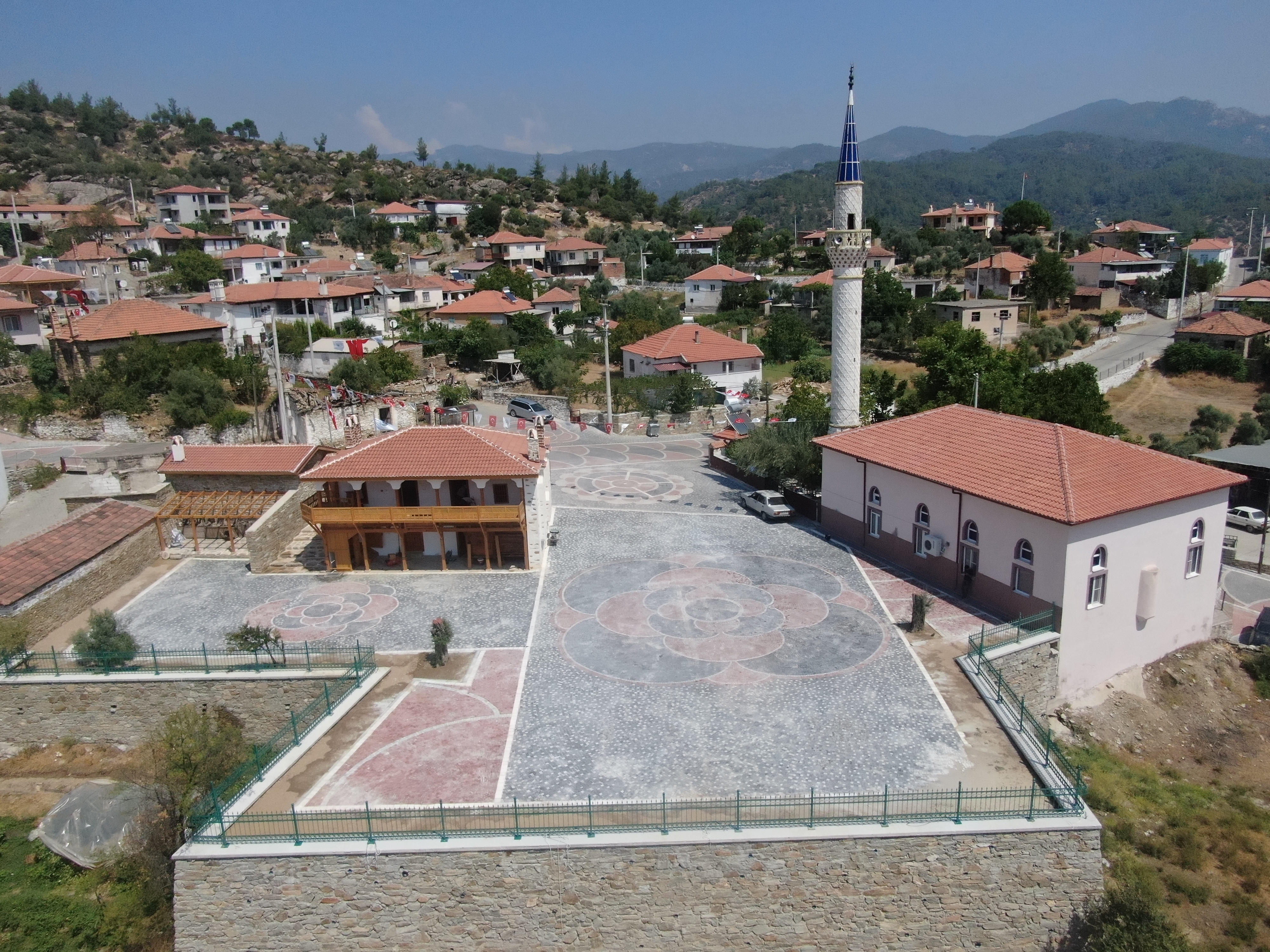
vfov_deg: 56.8
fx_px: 881
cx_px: 635
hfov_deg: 71.6
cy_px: 476
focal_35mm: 24
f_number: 2.8
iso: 400
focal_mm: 4.39
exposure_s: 1/8000
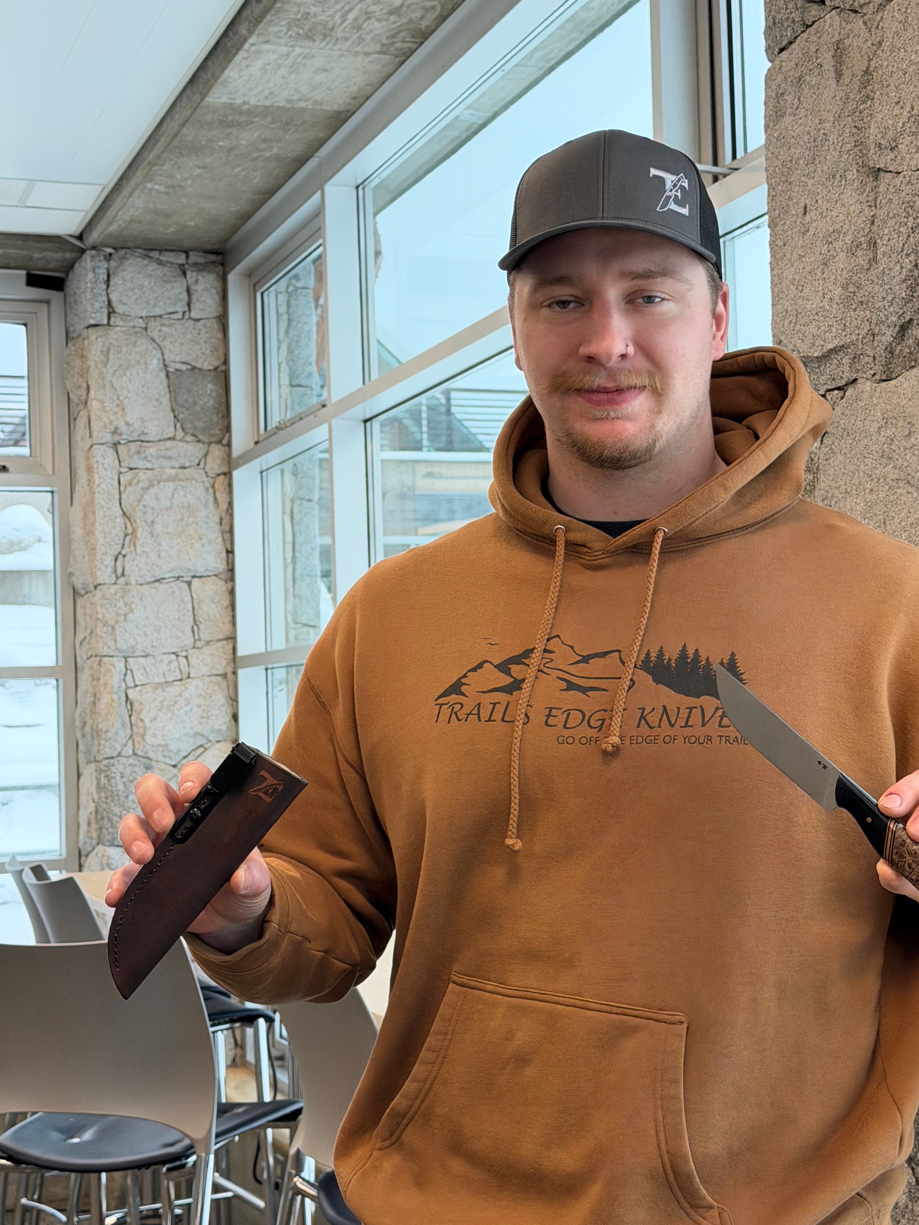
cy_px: 619
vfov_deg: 33.2
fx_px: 2053
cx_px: 467
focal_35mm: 58
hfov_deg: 25.2
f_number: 1.78
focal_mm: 6.76
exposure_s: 1/130
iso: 125
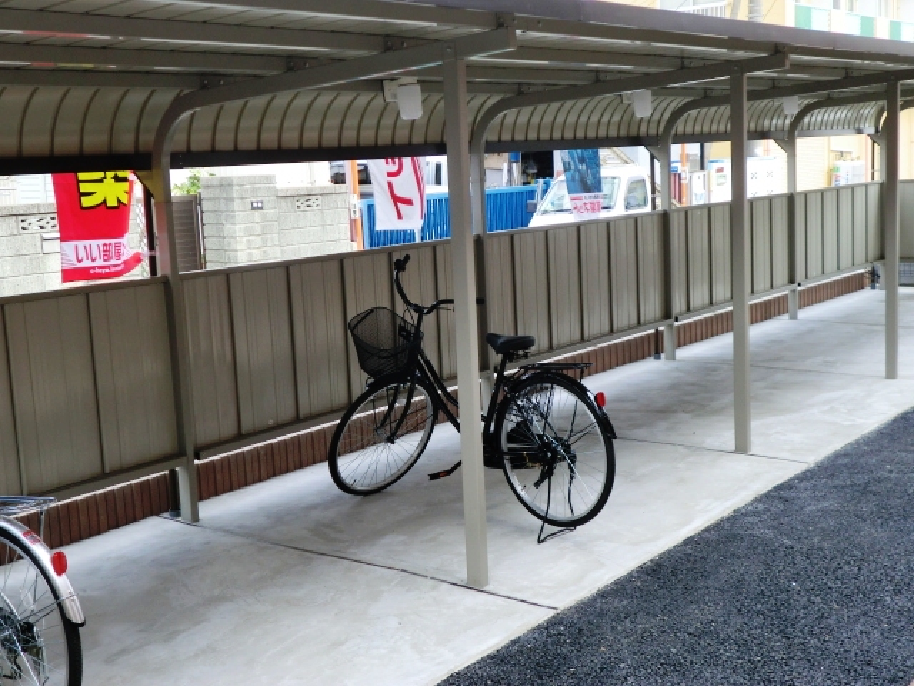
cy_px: 343
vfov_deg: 32.2
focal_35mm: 45
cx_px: 457
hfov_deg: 42.1
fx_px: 1188
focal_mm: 8.2
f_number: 4.3
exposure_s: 1/80
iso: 50
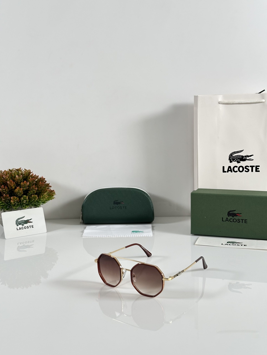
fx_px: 494
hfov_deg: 30.3
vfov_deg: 39.7
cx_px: 134
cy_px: 178
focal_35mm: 48
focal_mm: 6.86
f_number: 1.78
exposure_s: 1/100
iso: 64
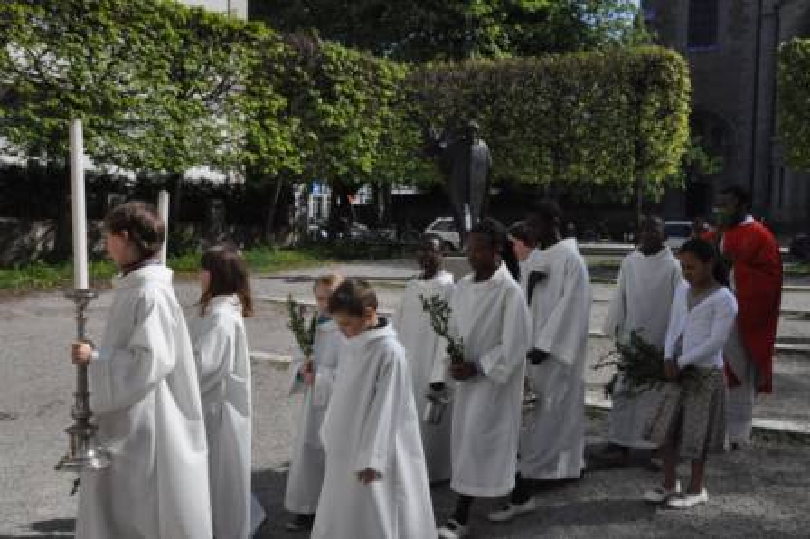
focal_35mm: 36
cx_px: 405
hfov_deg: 53.2
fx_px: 809
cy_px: 270
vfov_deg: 36.8
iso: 2500
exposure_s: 1/1250
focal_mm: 24
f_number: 18
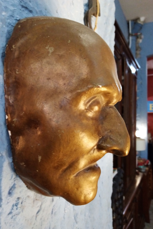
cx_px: 73
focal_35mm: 28
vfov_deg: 65.5
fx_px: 179
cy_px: 114
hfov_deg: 46.4
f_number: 1.8
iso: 400
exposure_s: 1/25
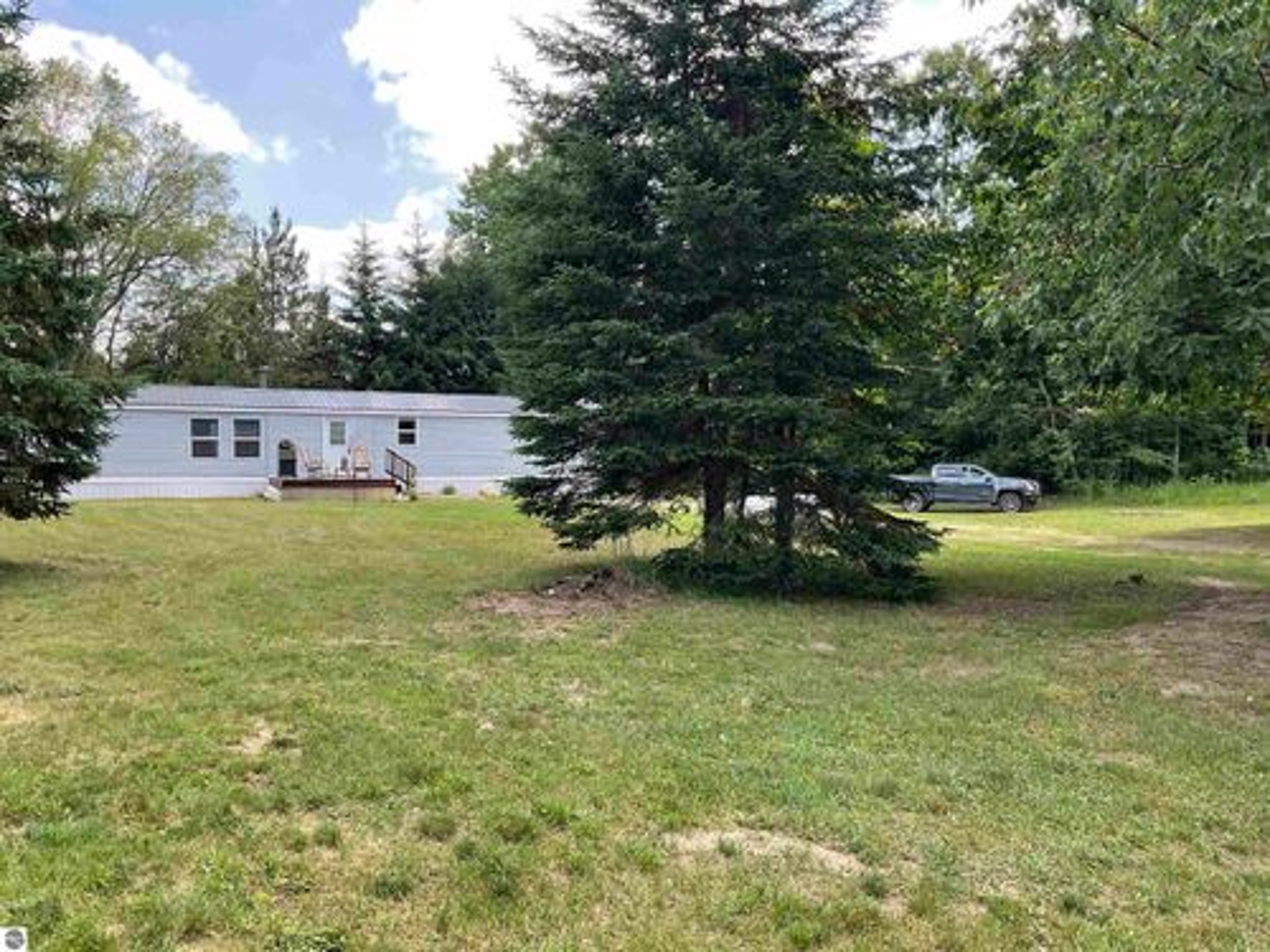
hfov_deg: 61.7
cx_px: 635
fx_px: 1064
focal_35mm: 29
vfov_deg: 48.2
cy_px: 476
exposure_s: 1/276
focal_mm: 3
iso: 16
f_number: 1.8
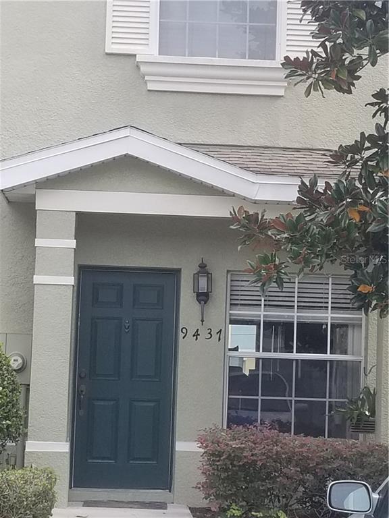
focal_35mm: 26
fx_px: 390
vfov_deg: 67.3
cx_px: 194
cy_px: 259
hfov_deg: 53.1
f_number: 1.7
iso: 50
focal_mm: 4.25
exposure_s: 1/760
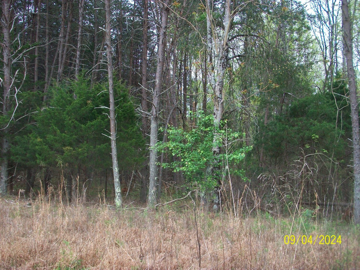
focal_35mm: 34
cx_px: 180
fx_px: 354
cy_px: 135
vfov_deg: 41.8
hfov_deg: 54.0
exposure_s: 1/80
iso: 80
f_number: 2.8
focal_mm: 5.7
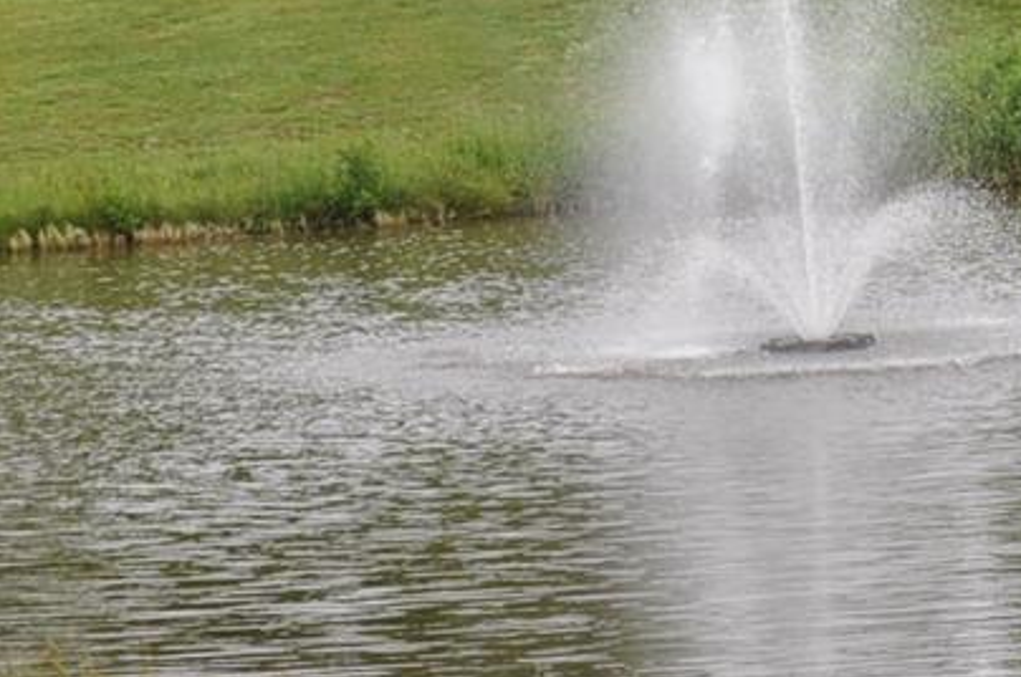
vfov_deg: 6.0
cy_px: 76
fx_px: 6456
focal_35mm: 228
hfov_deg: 9.0
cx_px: 685
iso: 200
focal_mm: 30
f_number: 7.1
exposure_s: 1/200
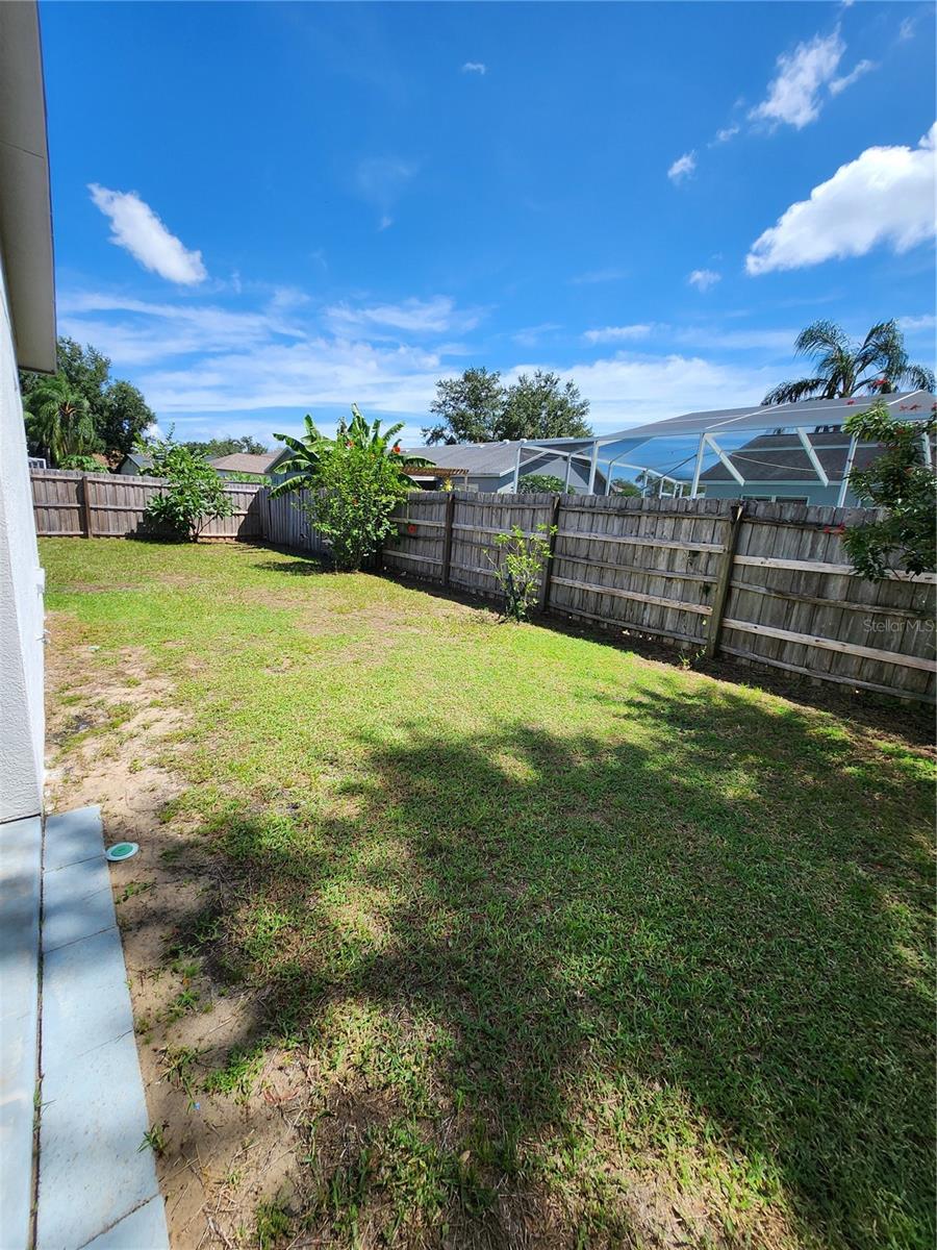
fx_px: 469
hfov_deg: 89.9
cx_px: 468
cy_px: 625
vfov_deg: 106.2
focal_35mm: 13
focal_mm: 1.74
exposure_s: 1/827
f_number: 2.2
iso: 32
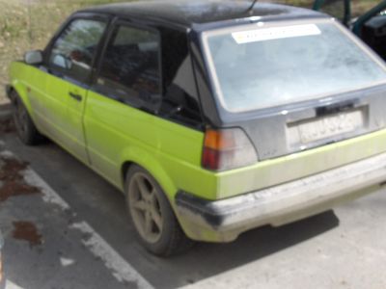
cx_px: 193
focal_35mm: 39
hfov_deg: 47.9
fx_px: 435
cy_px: 144
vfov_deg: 36.8
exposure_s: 1/392
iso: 50
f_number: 4
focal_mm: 8.1
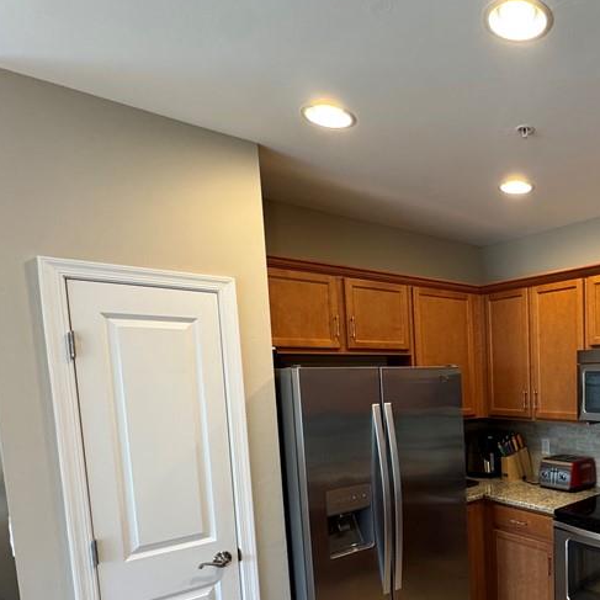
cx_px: 547
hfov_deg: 52.9
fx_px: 510
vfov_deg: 58.8
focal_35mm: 26
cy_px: 423
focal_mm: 2.22
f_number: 2.2
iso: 250
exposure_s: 1/60
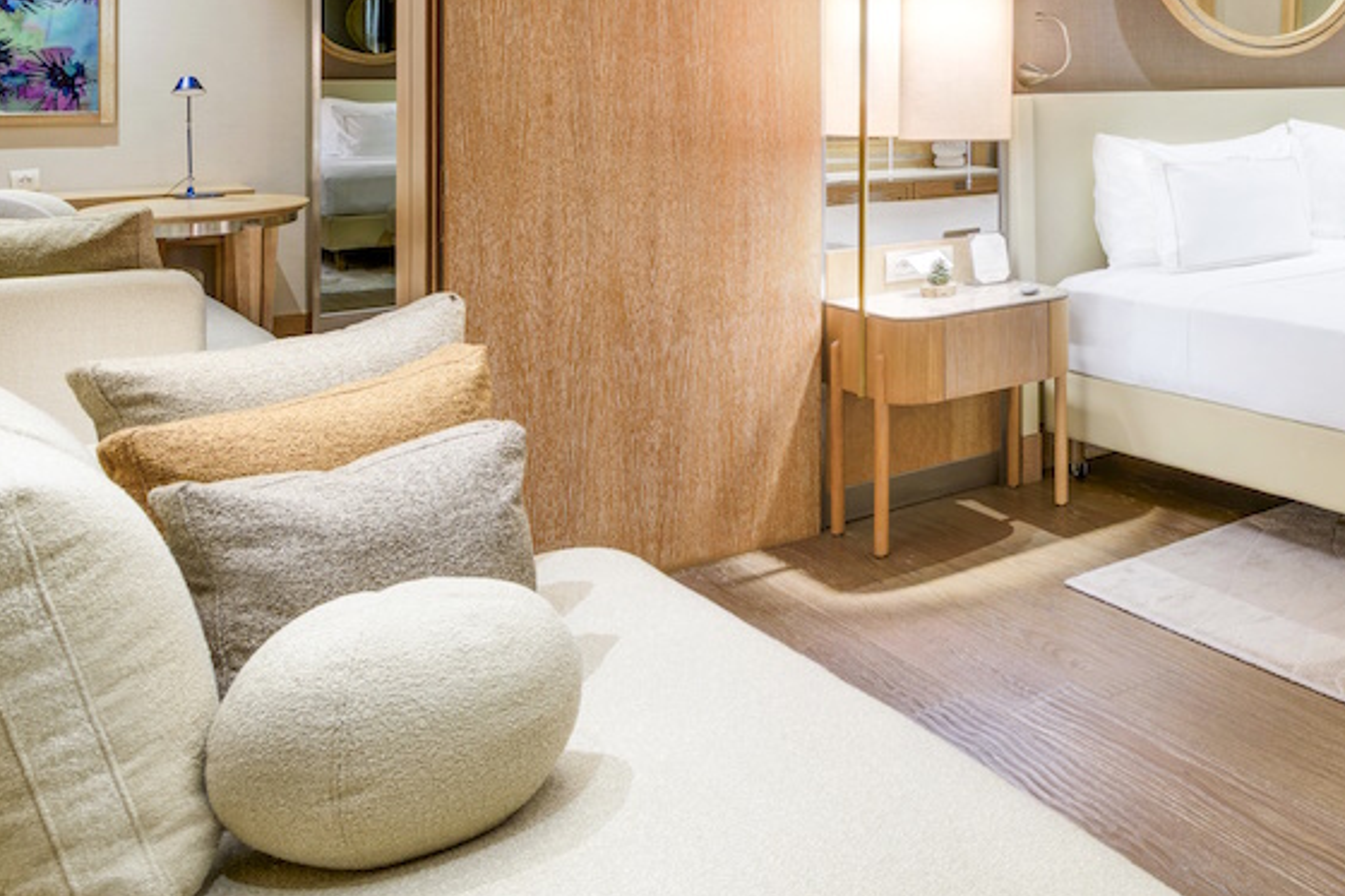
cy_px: 62
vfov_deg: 34.5
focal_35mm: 36
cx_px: 1458
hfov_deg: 42.5
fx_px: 1345
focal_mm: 14
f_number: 11
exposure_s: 2
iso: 100
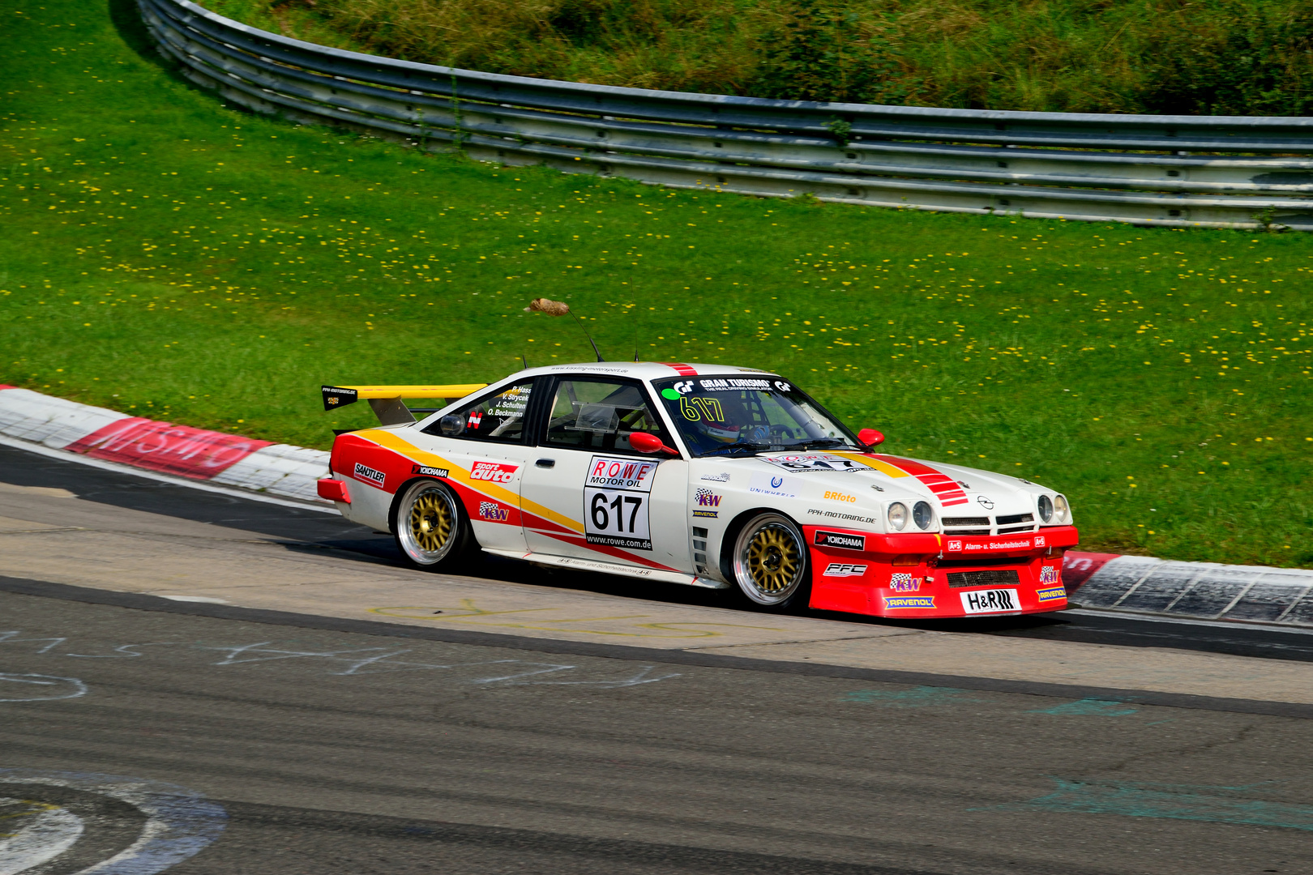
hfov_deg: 17.5
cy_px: 438
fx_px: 4267
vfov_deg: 11.7
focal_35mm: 117
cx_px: 656
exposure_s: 1/640
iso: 200
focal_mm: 78
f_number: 8
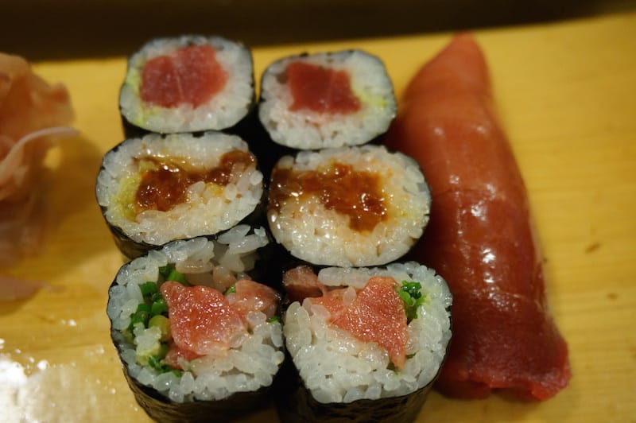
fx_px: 821
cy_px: 212
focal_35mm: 46
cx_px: 318
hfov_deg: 42.4
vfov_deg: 28.9
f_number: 5
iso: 1250
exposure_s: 1/60
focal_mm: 31
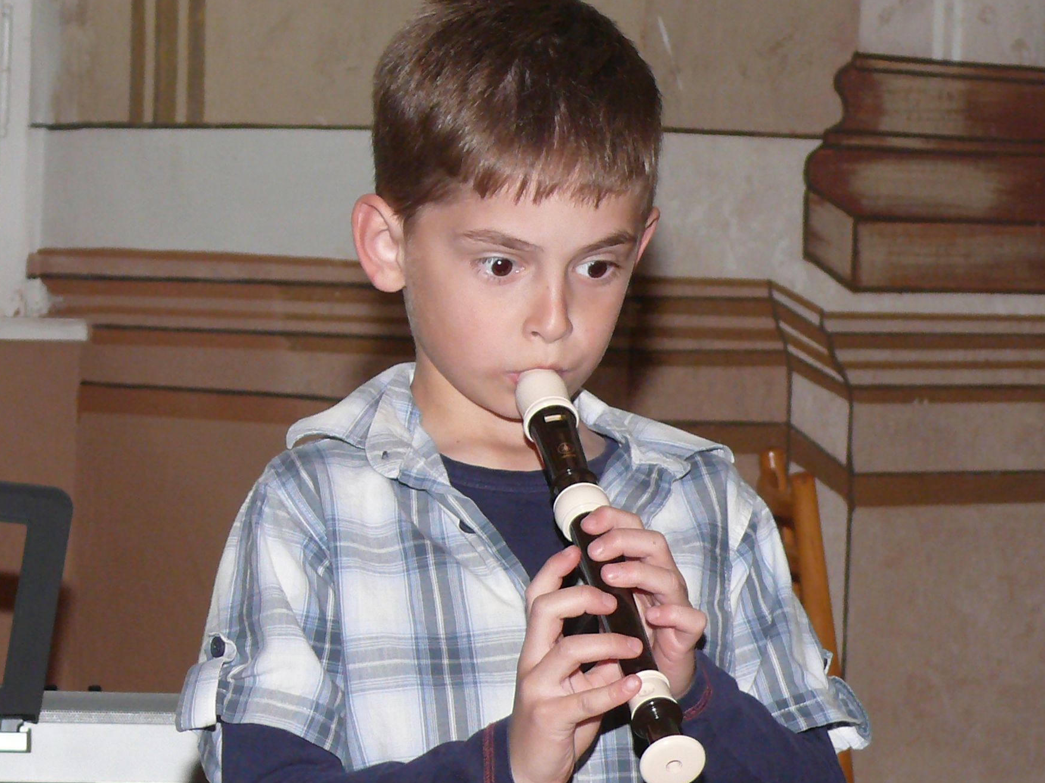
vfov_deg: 9.3
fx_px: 4829
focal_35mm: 160
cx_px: 530
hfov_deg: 12.3
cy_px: 442
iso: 200
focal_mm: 16.3
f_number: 3.2
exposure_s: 1/125
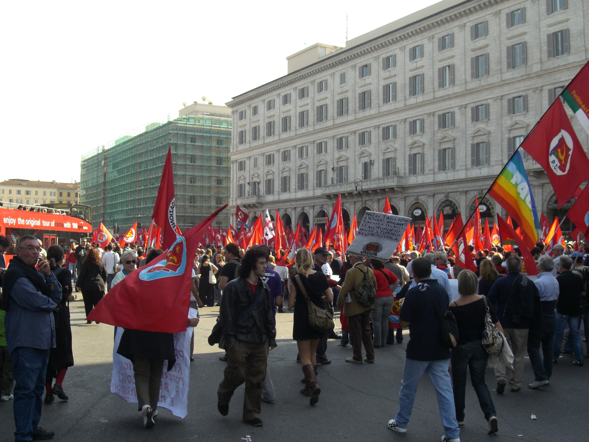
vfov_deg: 37.7
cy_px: 221
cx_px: 294
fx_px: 647
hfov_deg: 49.0
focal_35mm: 38
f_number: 4.4
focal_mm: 6.3
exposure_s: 1/200
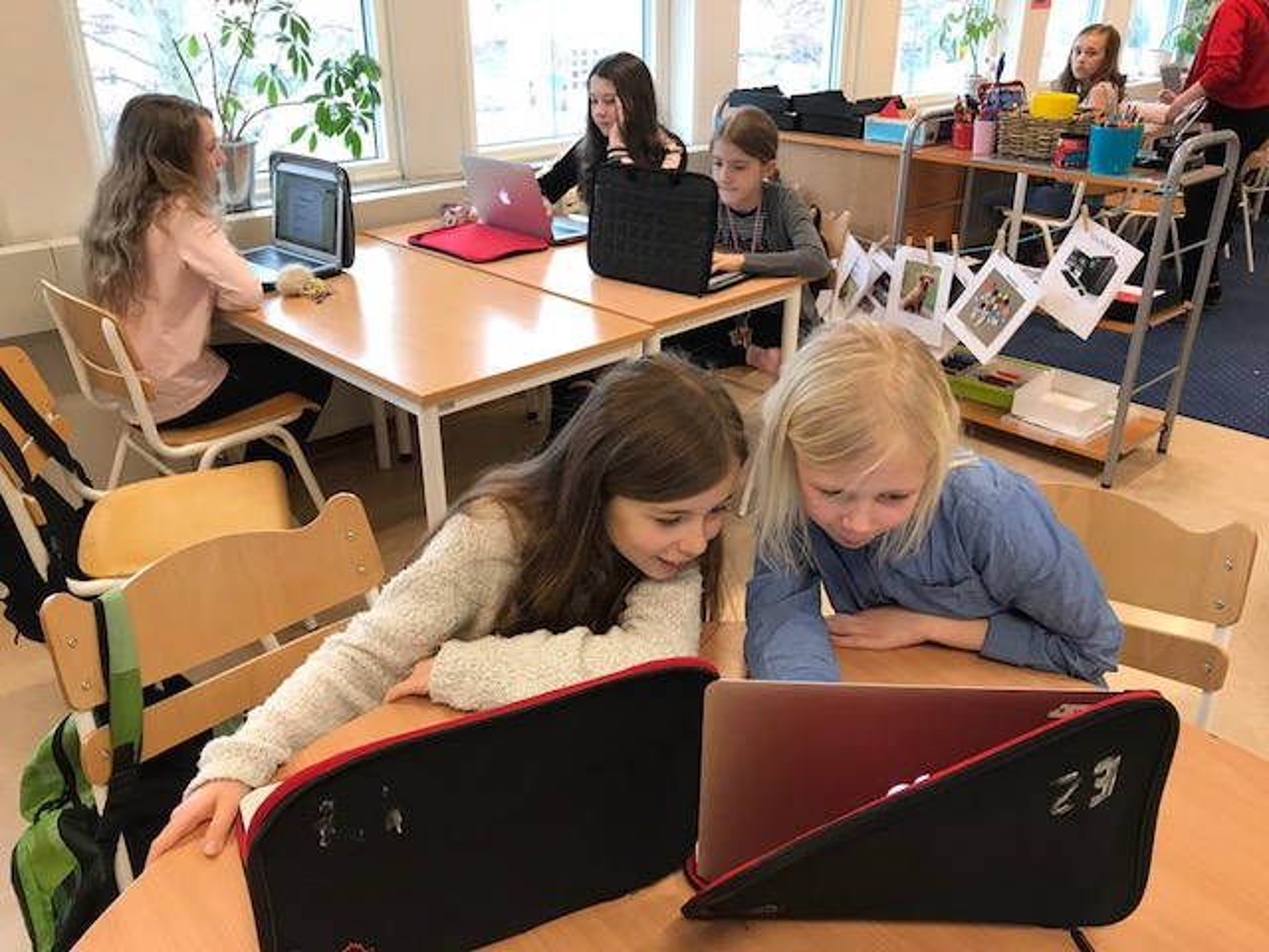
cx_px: 634
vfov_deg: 49.7
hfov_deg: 63.4
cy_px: 476
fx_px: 1026
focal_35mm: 28
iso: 40
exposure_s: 1/33
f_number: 1.8
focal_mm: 3.99
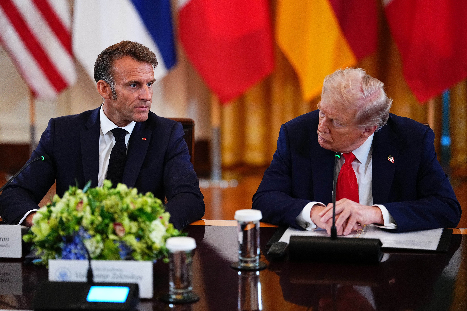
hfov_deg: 14.3
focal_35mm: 143
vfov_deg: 9.6
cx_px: 234
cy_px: 156
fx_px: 1855
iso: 3200
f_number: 2
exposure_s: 1/250
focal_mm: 143
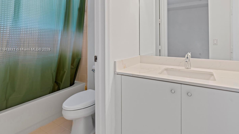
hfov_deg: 89.3
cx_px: 132
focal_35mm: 19
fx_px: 120
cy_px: 50
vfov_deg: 57.6
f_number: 8
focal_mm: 16
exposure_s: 1/8
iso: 200
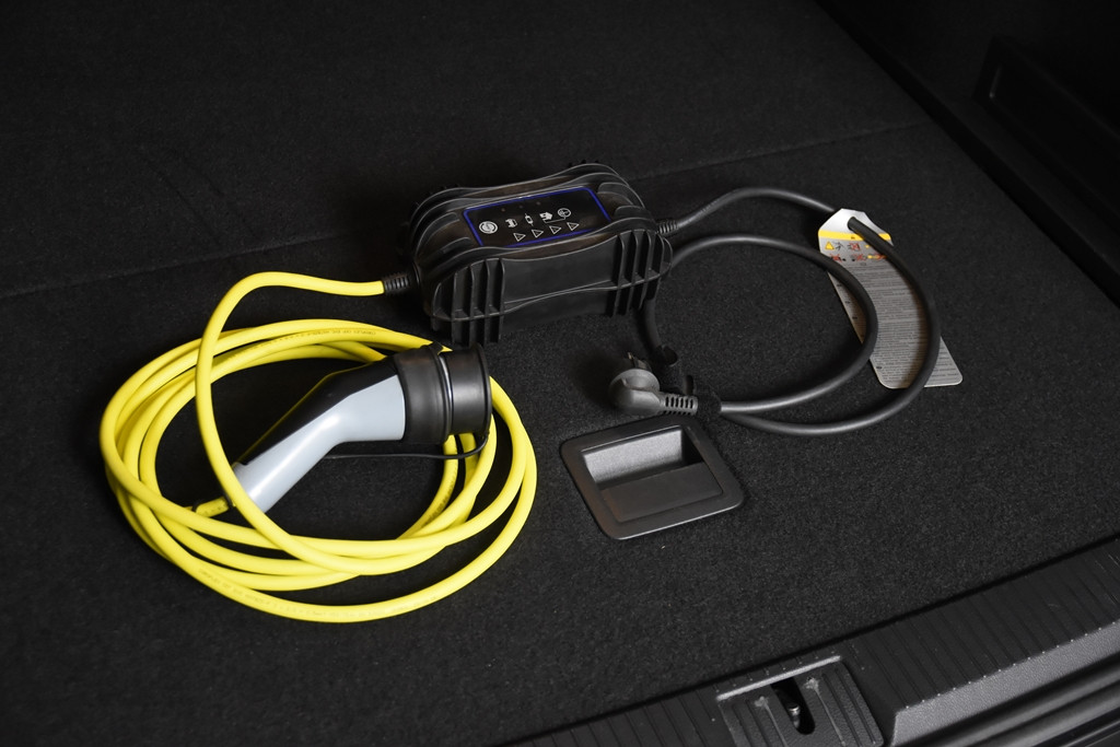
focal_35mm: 46
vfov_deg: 29.0
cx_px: 560
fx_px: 1447
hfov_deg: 42.3
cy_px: 374
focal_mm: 31
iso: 1600
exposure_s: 1/80
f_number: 3.5
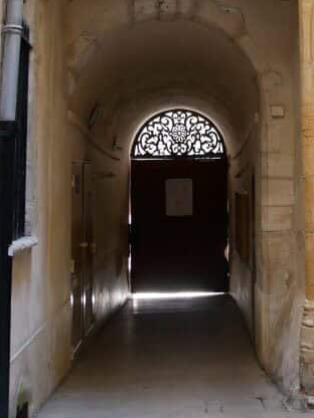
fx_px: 835
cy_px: 14
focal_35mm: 69
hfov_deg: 20.6
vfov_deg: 26.8
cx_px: 321
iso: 800
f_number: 3.5
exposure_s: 1/60
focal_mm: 14
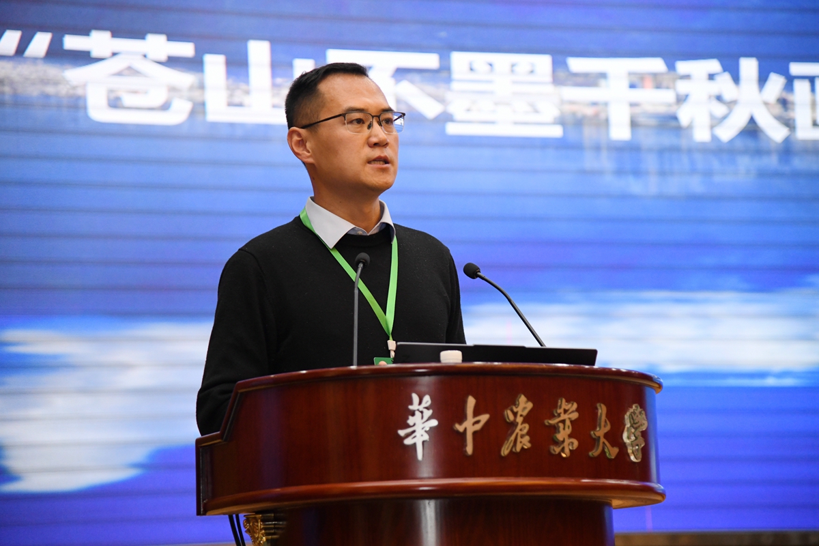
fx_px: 2275
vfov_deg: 13.7
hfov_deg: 20.4
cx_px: 410
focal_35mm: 100
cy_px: 273
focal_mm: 100
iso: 3200
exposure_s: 1/250
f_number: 4
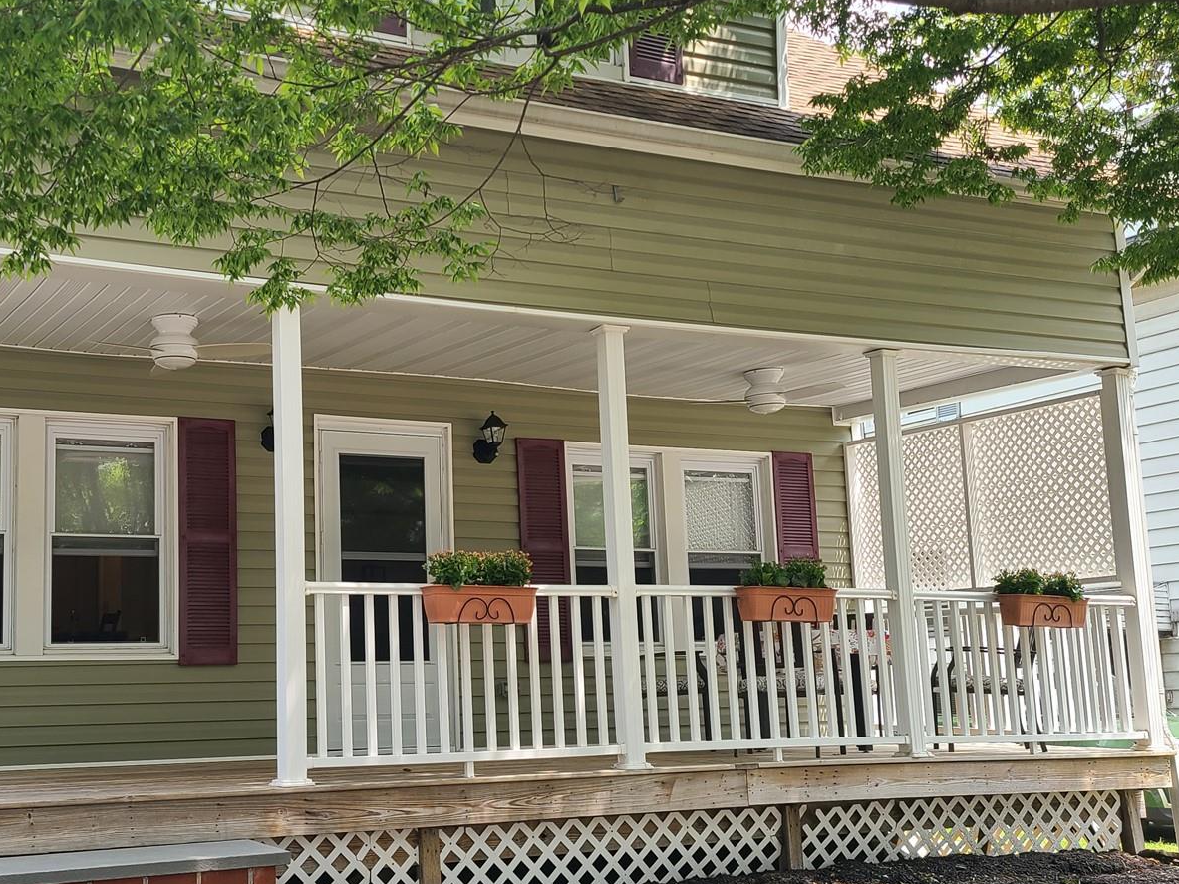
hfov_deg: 41.4
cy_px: 473
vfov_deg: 32.2
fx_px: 1533
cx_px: 378
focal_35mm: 45
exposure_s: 1/447
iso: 40
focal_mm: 5.4
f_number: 1.8
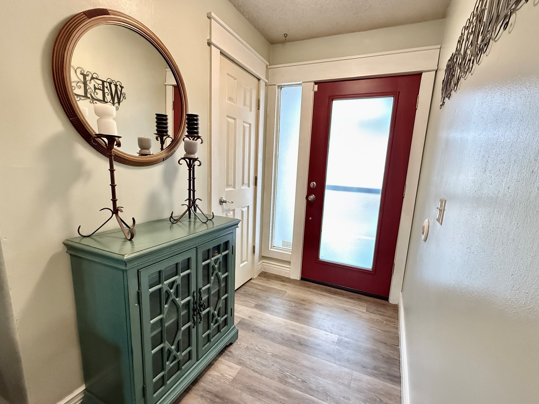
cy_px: 214
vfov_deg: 78.0
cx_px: 283
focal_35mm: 16
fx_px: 249
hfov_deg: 94.4
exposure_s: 1/60
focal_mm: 2.22
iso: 1000
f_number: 2.2
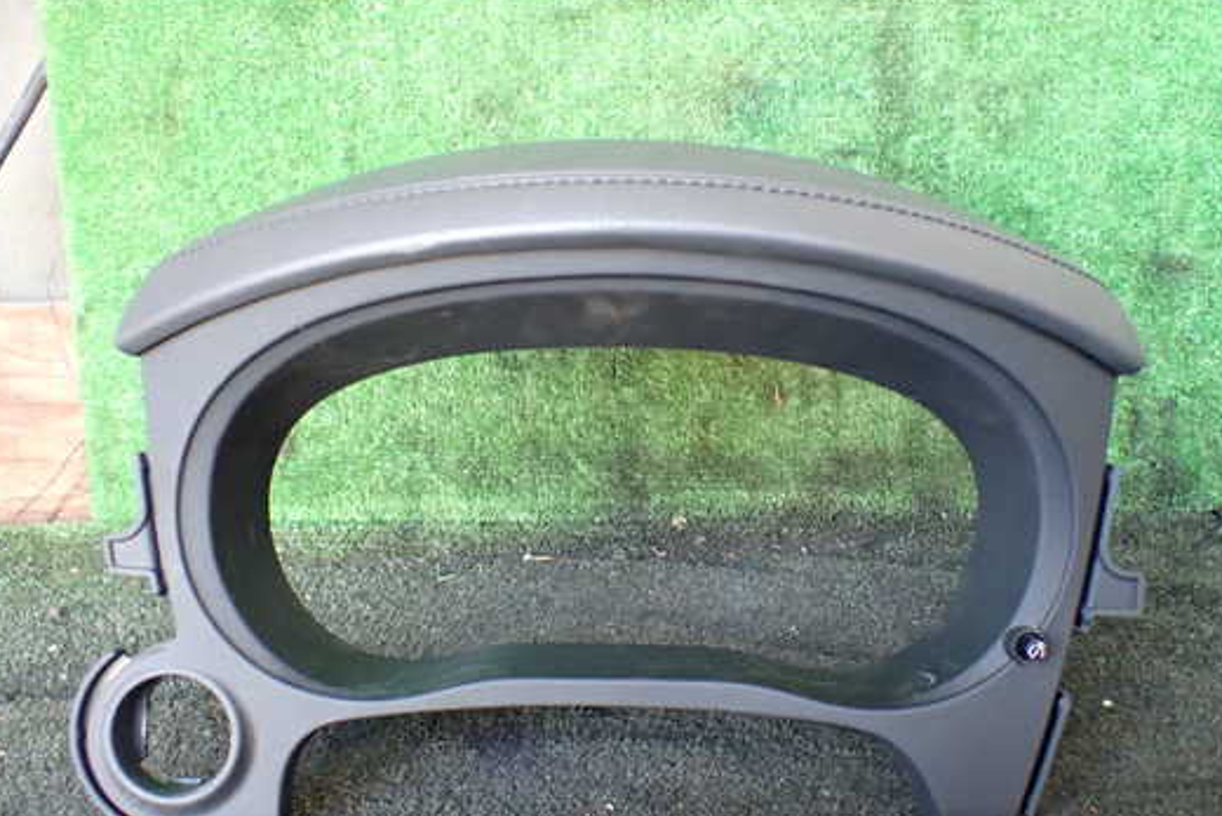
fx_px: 1222
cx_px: 602
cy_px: 402
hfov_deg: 53.1
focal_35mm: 36
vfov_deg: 36.9
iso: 800
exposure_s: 1/80
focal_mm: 5.4
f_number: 2.3
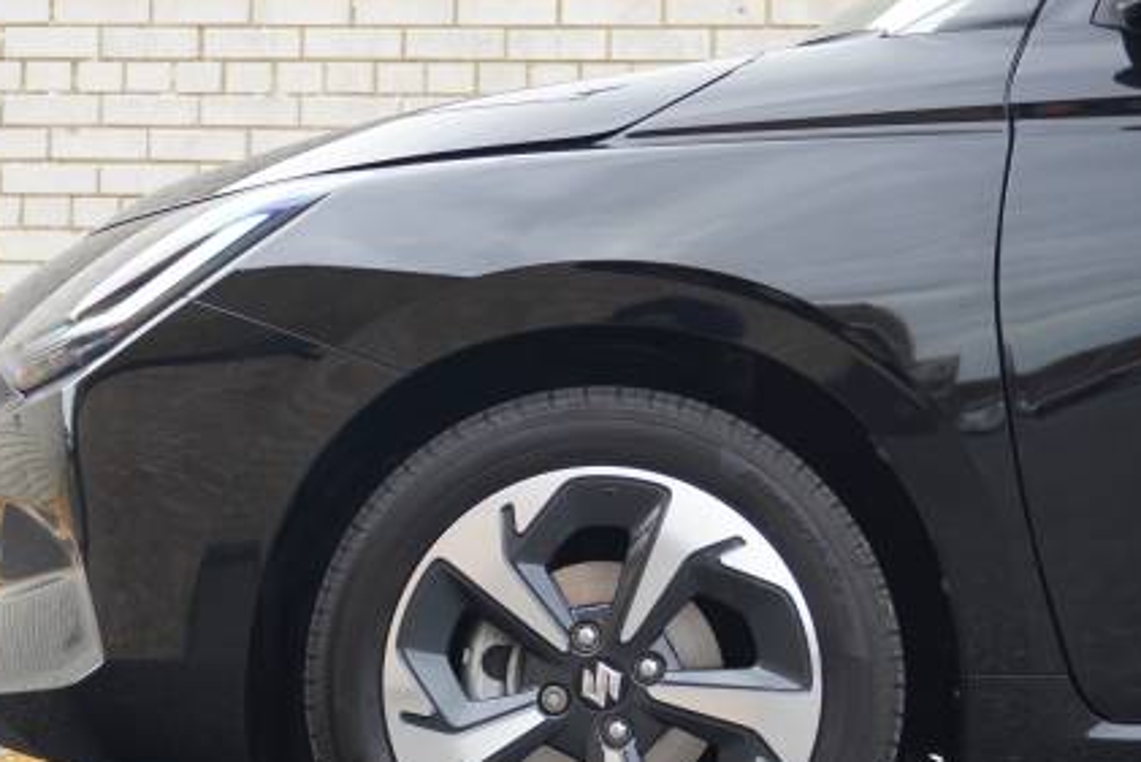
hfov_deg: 24.7
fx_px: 2600
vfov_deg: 16.6
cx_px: 439
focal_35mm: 82
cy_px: 466
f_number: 5.6
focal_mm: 36
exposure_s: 1/160
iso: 640
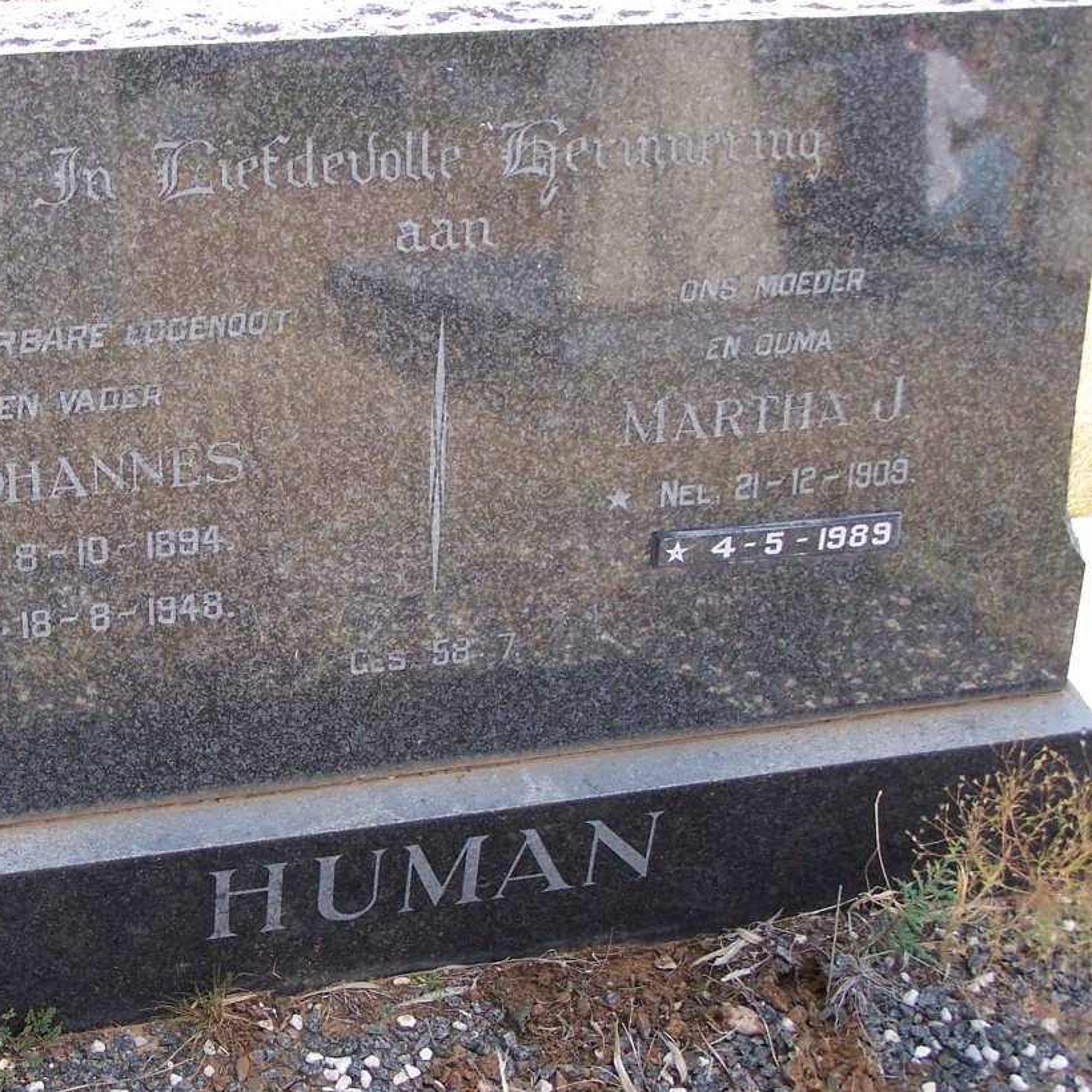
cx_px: 377
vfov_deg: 26.1
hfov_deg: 26.0
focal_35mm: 66
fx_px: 2356
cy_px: 533
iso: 80
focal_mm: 8.5
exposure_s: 1/250
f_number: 3
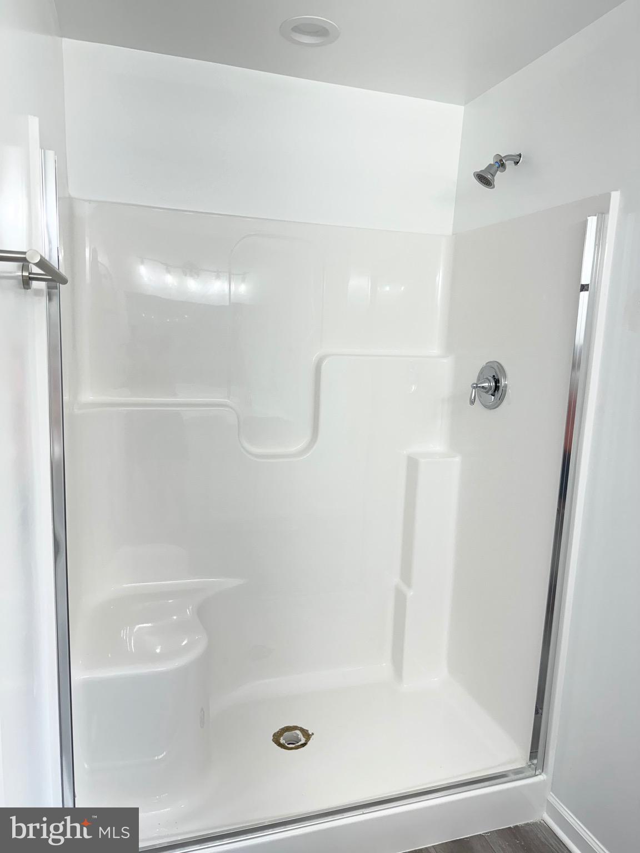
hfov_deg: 56.8
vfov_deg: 71.6
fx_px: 592
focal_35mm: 24
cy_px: 426
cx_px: 320
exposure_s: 1/197
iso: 64
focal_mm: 6.76
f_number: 1.78
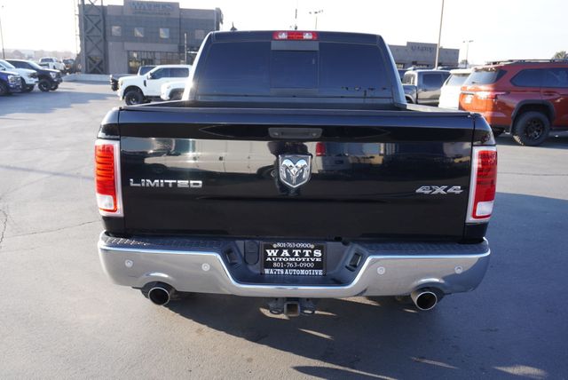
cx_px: 284
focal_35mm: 32
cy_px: 190
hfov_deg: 59.4
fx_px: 497
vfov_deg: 41.8
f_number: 5
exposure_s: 1/100
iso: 100
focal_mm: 21
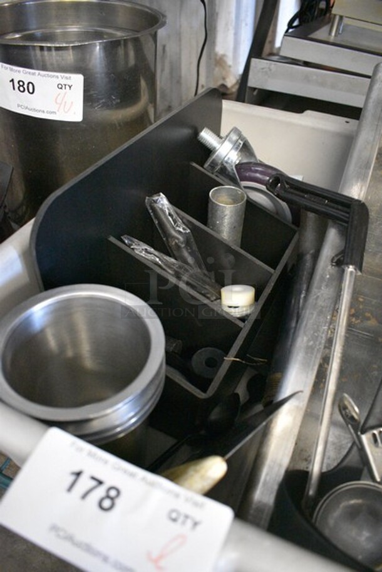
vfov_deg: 67.3
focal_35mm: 27
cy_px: 286
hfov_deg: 48.0
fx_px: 429
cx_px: 191
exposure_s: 1/125
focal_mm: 18
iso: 8000
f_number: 3.5
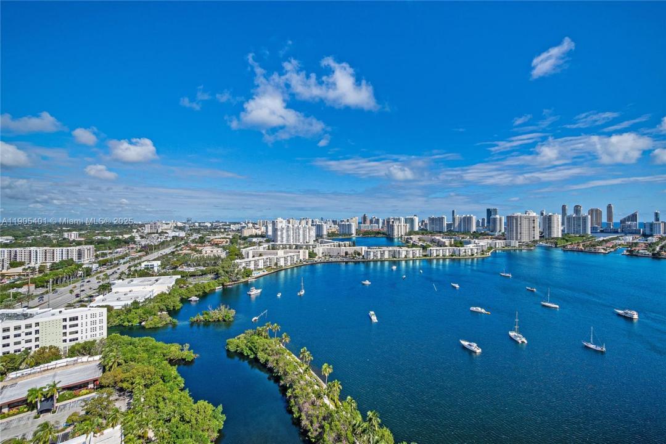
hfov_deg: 104.3
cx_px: 333
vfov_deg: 81.2
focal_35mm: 14
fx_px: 259
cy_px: 222
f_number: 4
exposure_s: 1/2000
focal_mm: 7
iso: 100
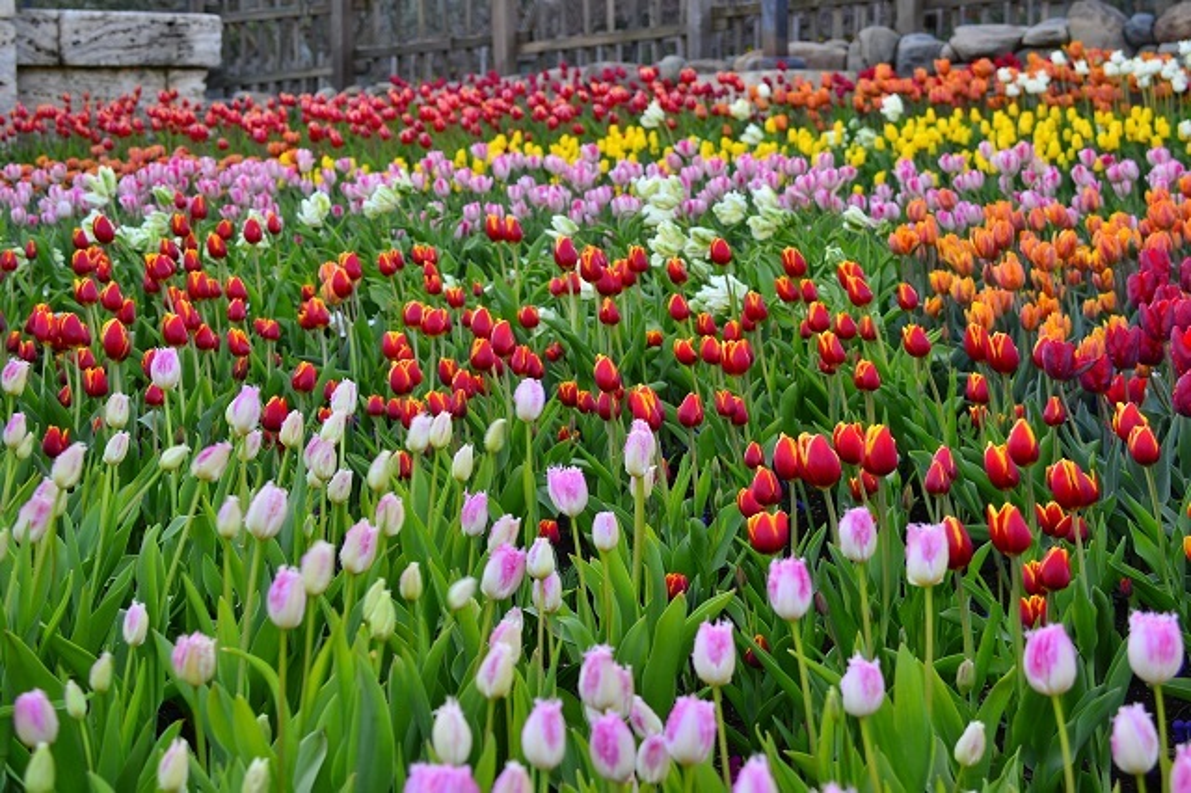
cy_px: 396
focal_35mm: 75
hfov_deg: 27.0
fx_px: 2480
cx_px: 596
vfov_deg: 18.2
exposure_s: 1/60
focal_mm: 50
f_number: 5.3
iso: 200
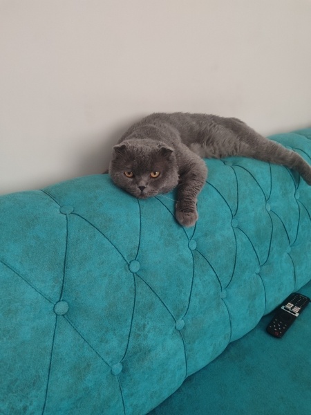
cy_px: 208
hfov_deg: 54.9
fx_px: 299
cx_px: 156
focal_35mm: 25
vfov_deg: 69.4
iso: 795
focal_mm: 5.95
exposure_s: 1/20
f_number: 1.89
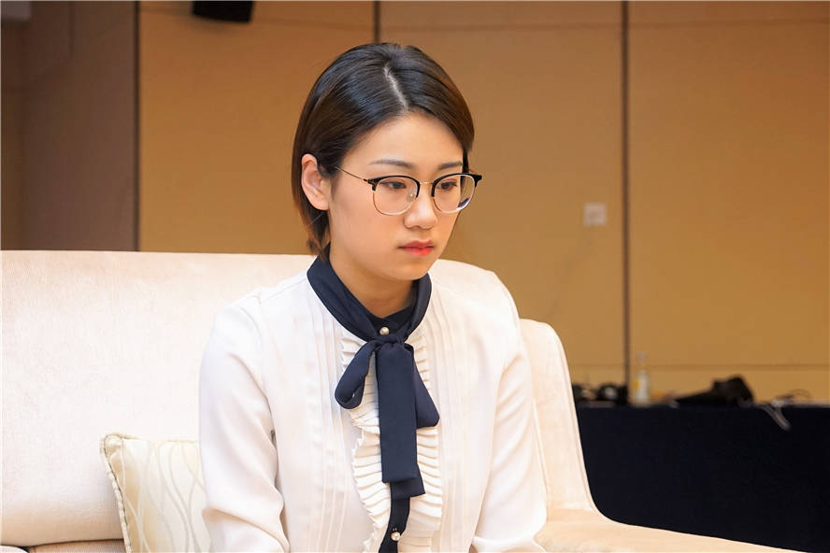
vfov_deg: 17.3
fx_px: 1821
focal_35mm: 79
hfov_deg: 25.7
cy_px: 276
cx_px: 415
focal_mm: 53
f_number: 4
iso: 1250
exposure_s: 1/160
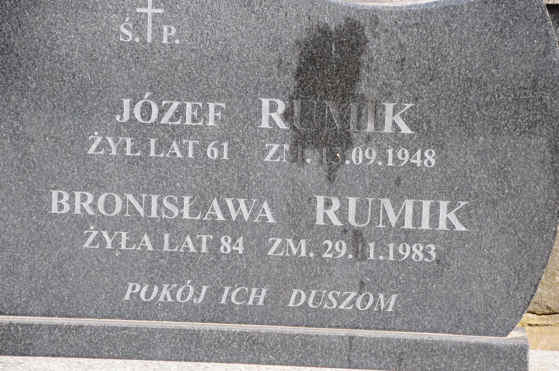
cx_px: 280
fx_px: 3024
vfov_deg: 7.0
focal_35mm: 195
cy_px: 186
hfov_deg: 10.6
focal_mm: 130
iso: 250
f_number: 7.1
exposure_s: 1/250
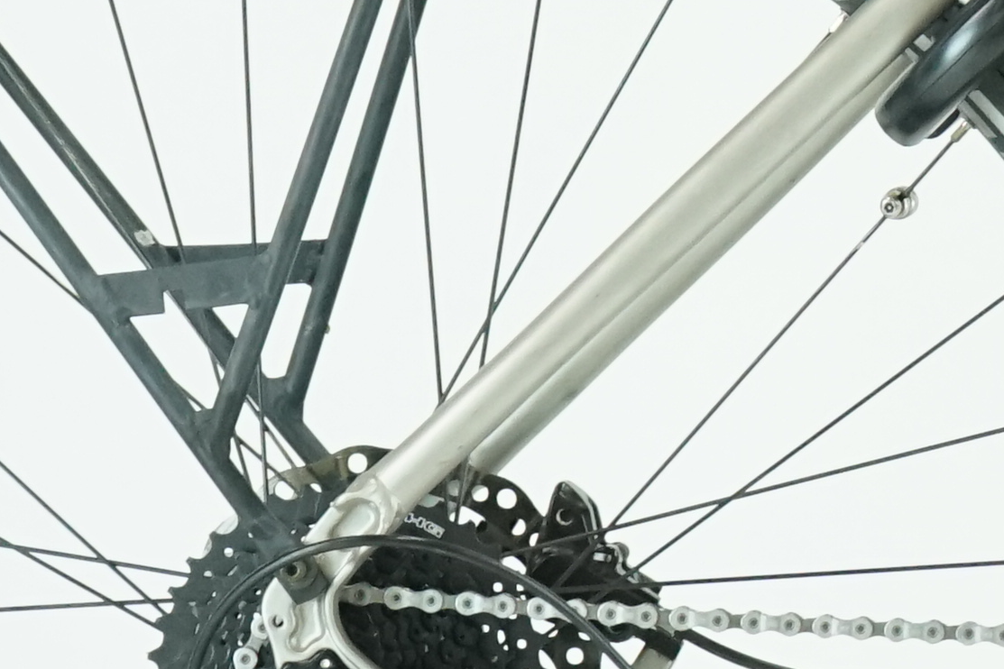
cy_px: 14
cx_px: 1892
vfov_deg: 4.5
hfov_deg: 6.6
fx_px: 8422
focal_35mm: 302
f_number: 6.3
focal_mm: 56
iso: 2500
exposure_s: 1/200
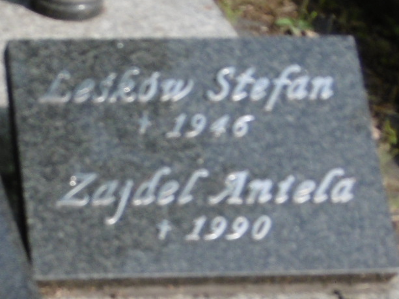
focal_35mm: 127
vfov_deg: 11.6
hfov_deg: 14.5
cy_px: 268
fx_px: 1464
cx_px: -187
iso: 100
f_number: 3.7
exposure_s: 1/500
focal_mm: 6.8
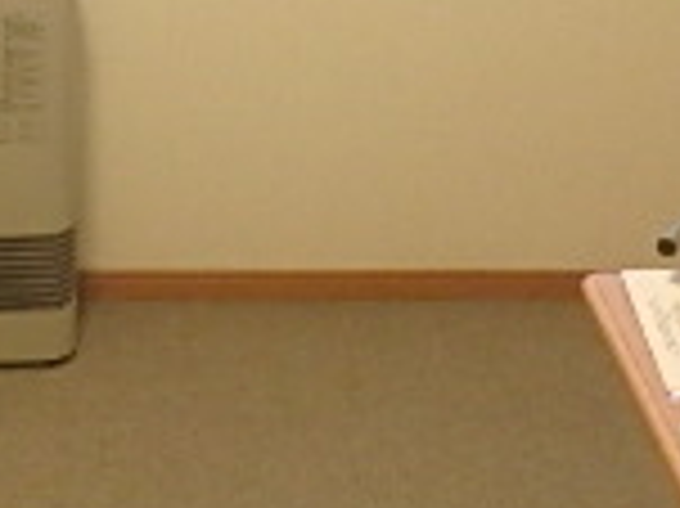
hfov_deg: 21.8
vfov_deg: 15.6
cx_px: 162
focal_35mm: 89
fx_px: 1747
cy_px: -184
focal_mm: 3.7
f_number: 3.5
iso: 400
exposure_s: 1/30
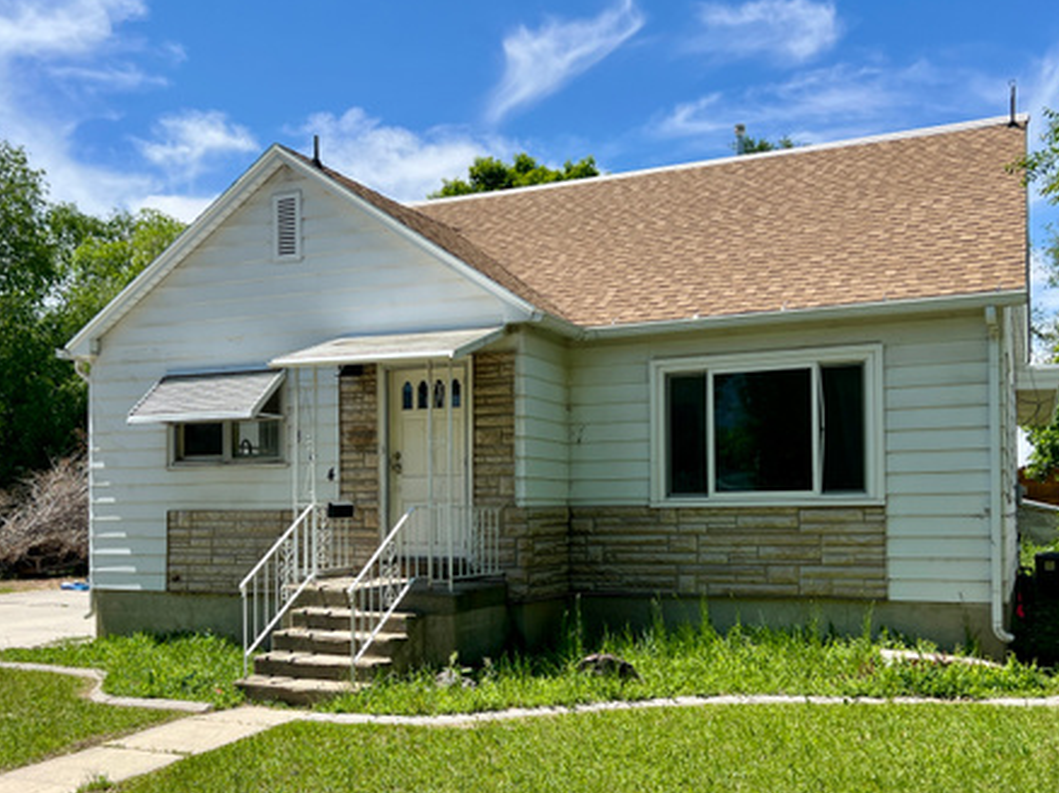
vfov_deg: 37.5
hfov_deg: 49.0
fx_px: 1162
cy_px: 488
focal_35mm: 38
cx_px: 496
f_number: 1.5
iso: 50
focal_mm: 5.7
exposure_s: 1/3704
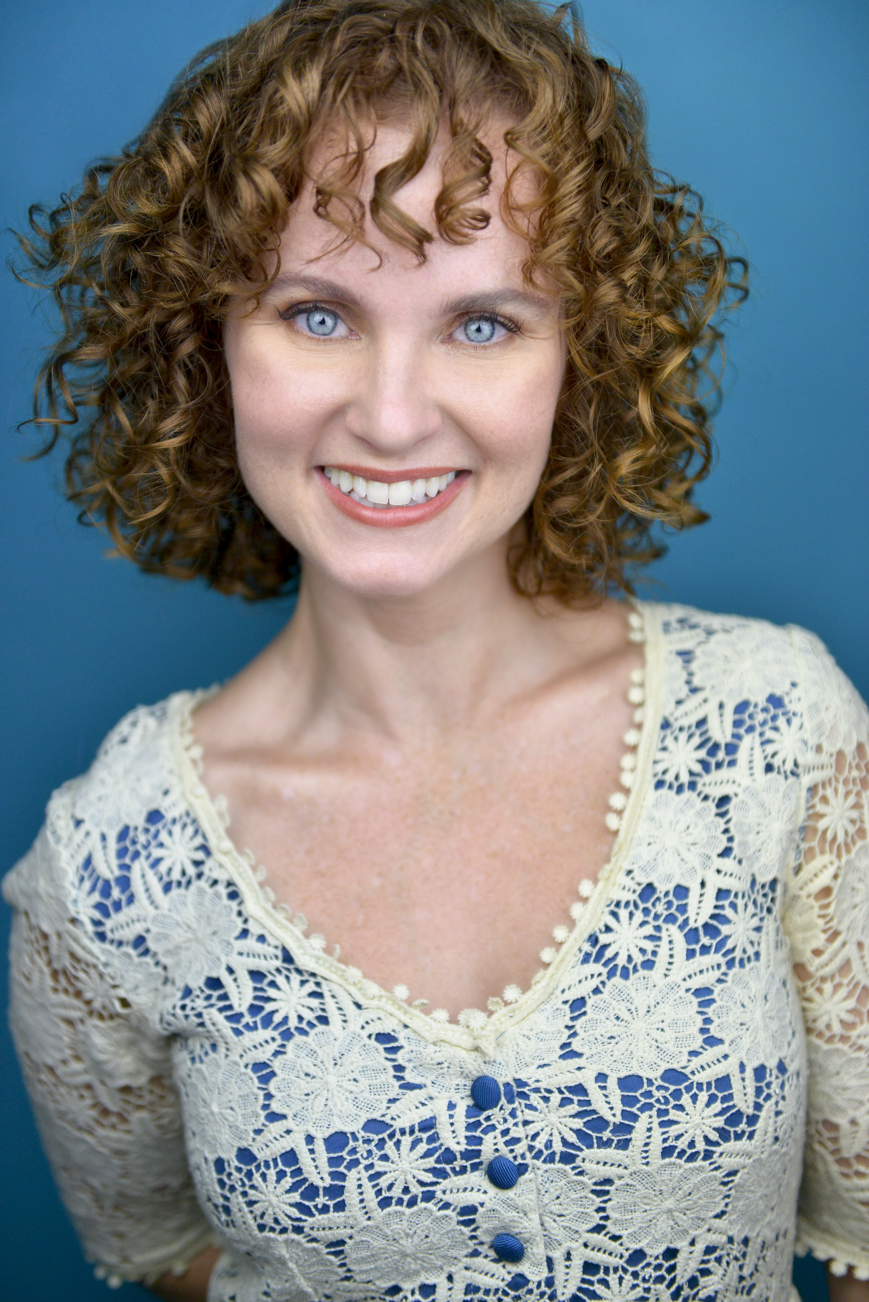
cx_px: 434
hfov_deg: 28.1
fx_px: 1737
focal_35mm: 48
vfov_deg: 41.1
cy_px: 651
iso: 1000
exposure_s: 1/1600
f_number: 2.8
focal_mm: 48
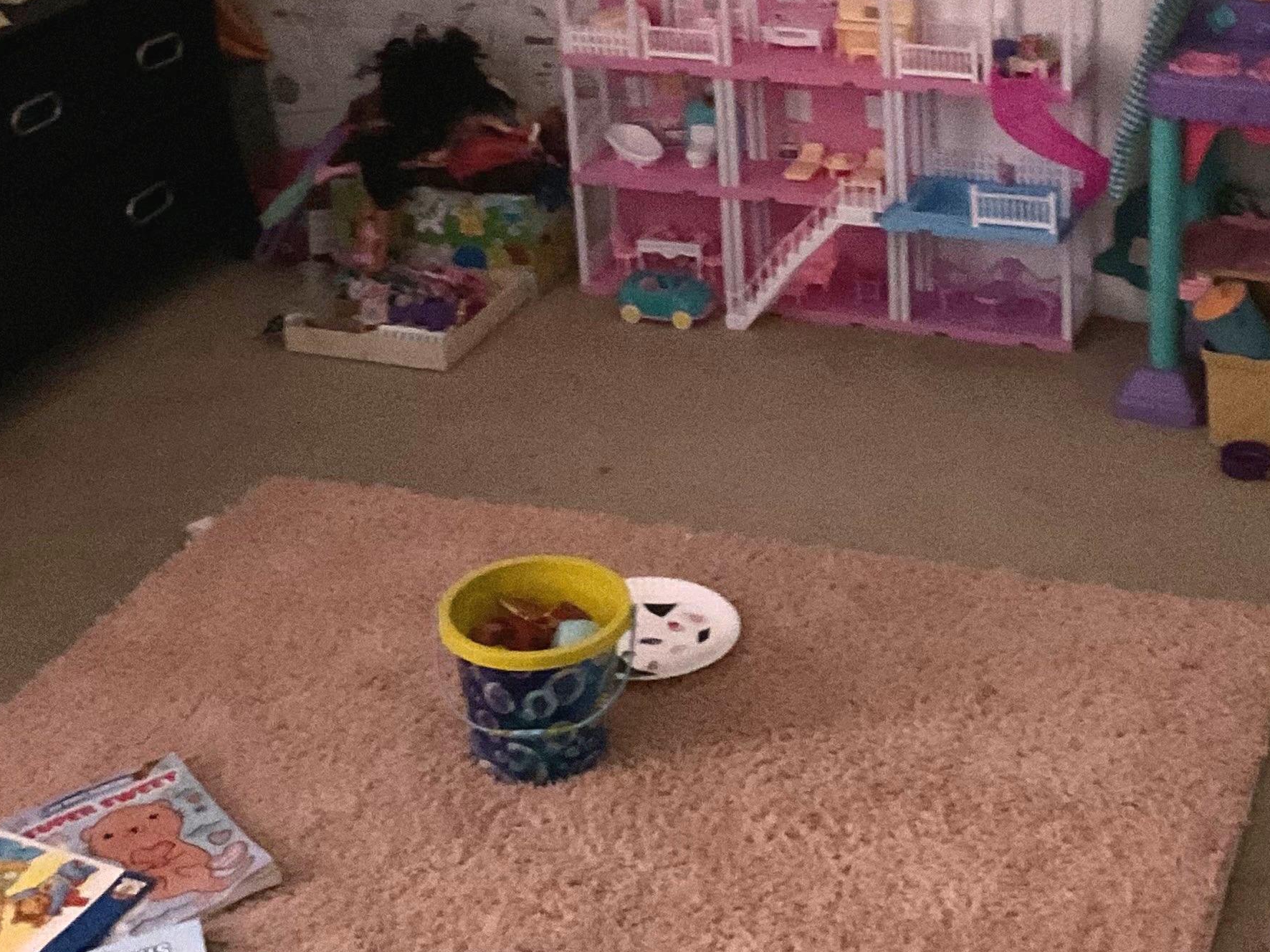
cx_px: 807
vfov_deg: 21.9
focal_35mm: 66
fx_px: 2421
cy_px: 152
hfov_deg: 29.3
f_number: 1.8
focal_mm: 3
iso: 640
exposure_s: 1/15
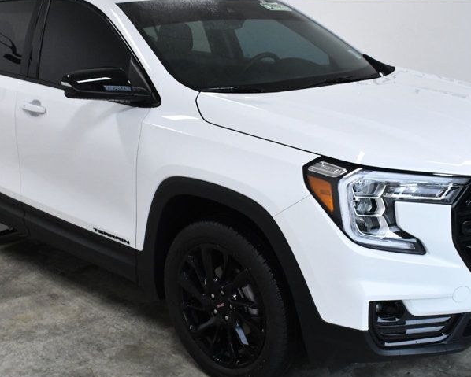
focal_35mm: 53
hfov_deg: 35.3
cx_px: 239
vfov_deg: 28.6
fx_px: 739
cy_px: 184
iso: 2500
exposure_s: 1/320
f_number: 9
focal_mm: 22
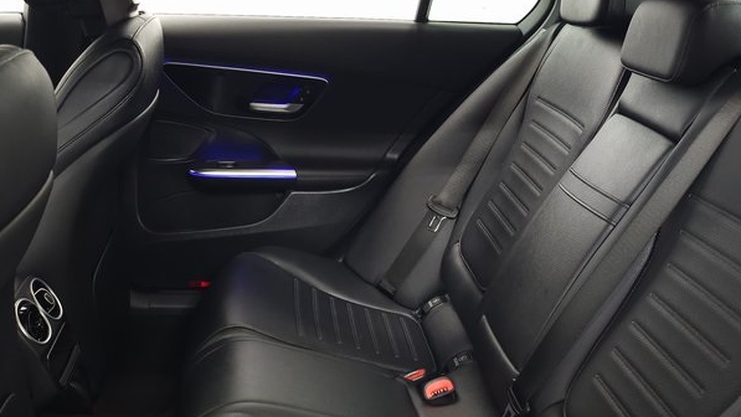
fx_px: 845
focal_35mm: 43
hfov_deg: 47.3
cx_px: 344
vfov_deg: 26.9
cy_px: 361
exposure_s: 1/60
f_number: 1.7
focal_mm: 6.3
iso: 250
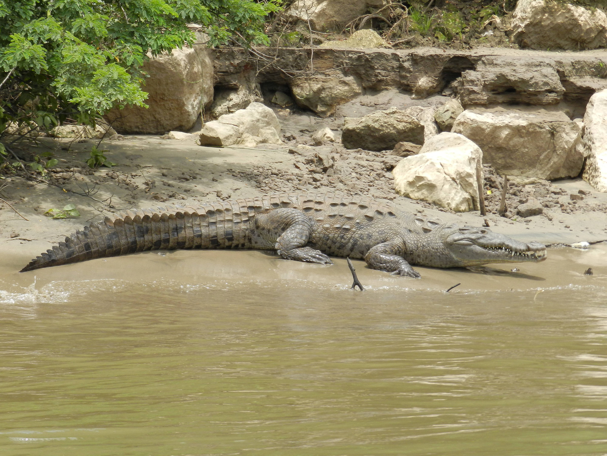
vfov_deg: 11.4
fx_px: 2280
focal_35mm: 130
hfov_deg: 15.2
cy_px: 228
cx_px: 304
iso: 160
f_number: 5
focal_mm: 23.1
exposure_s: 1/400
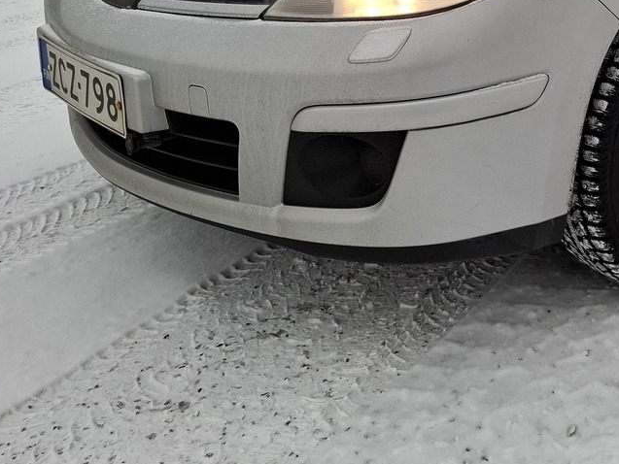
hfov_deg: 34.1
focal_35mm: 52
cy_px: -30
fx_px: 930
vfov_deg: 26.2
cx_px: 592
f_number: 1.8
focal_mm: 5.54
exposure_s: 1/339
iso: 50
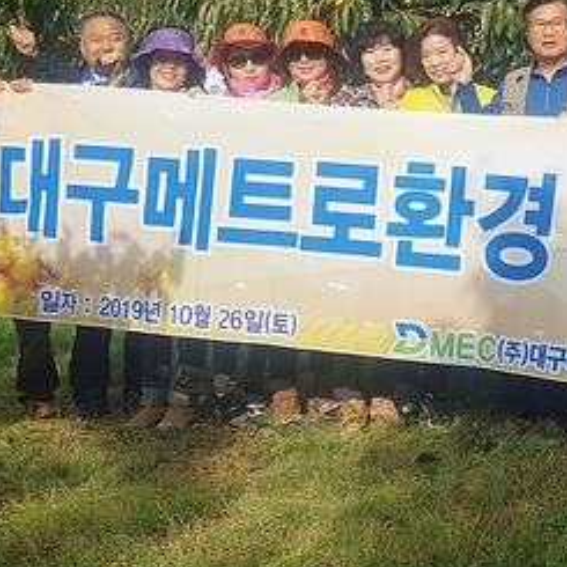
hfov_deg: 26.4
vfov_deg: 28.1
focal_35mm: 60
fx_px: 1112
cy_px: 132
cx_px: 618
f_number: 1.7
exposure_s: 1/1952
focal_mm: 4.2
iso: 40
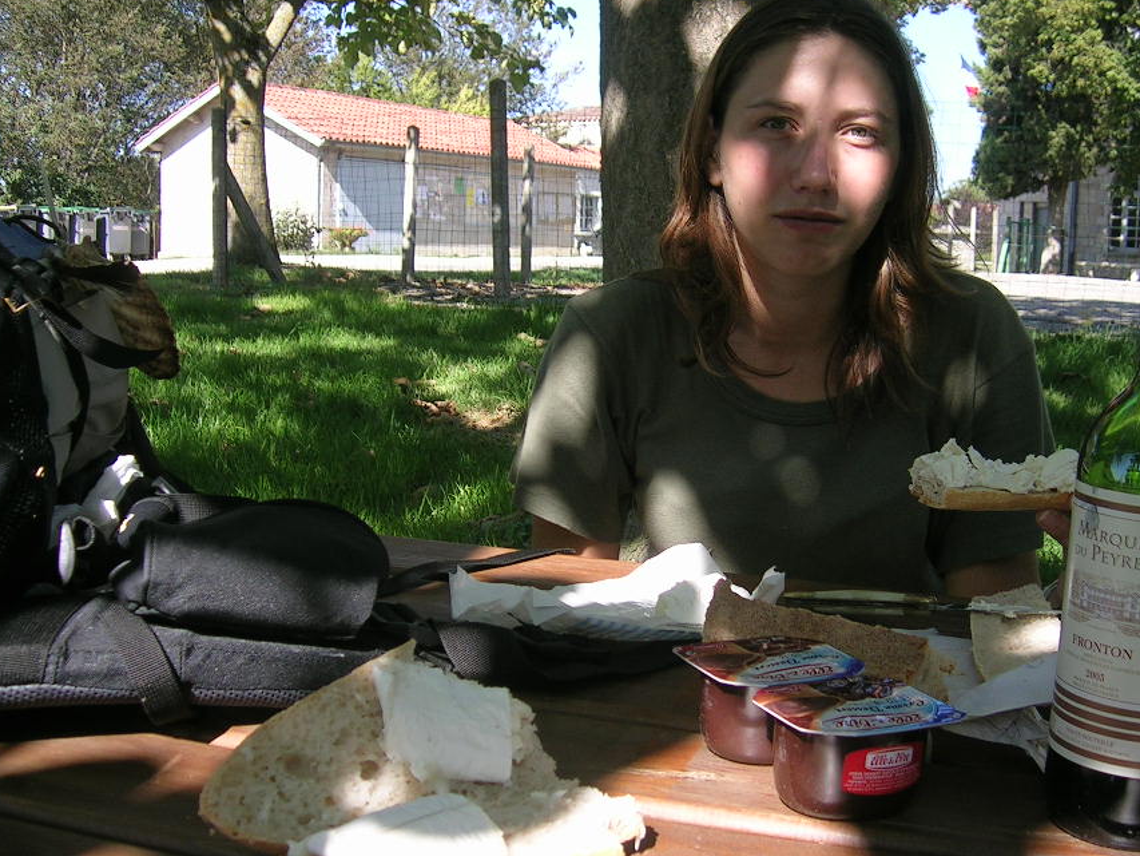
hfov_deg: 44.6
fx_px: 1383
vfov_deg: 34.3
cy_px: 461
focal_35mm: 42
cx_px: 672
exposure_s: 1/388
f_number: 2.8
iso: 50
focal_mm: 5.4
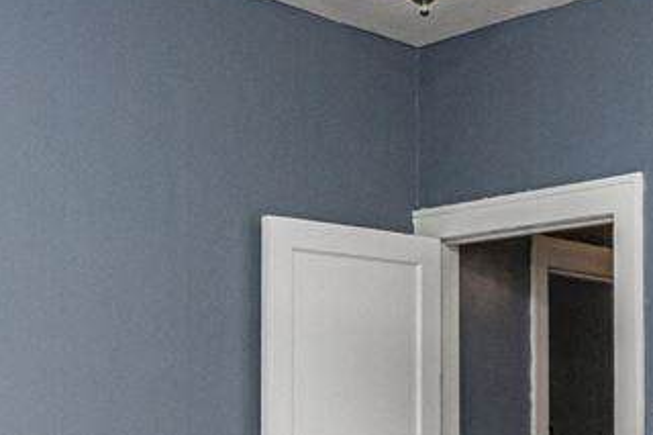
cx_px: 373
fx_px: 1088
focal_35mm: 60
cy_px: 389
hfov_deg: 33.4
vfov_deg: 22.1
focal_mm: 10
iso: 1250
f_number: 13
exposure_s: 1/60
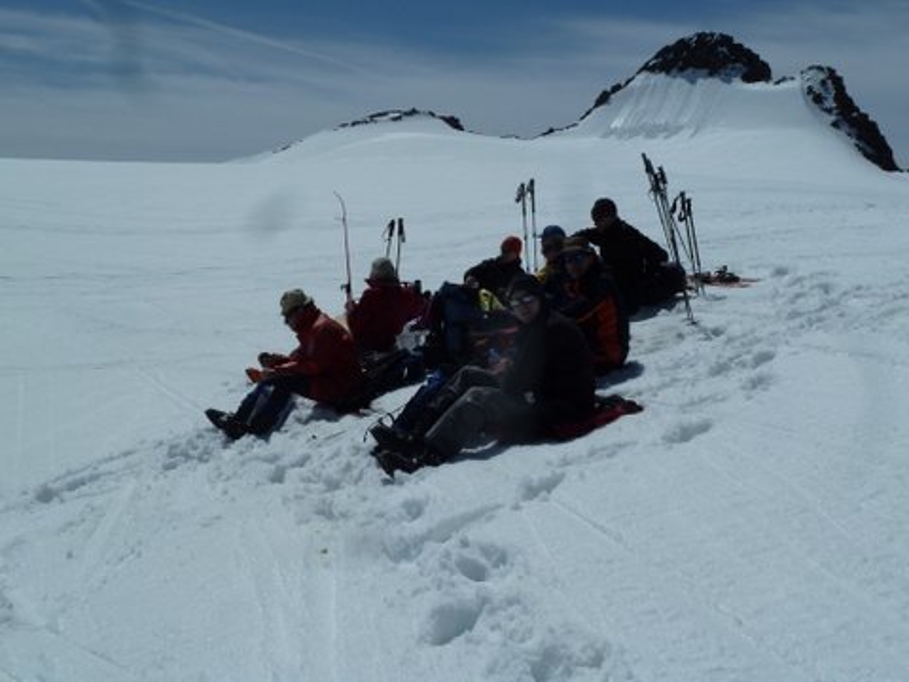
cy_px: 341
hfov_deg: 39.7
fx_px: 1260
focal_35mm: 48
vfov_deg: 30.3
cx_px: 454
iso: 80
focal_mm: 7.9
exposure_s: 1/1300
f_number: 6.3
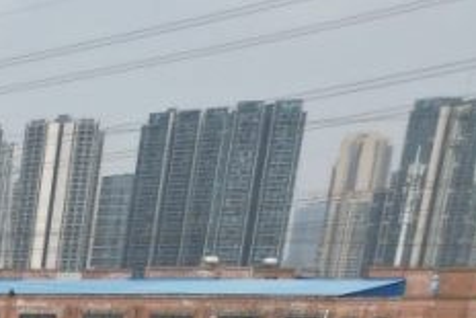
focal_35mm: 110
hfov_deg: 14.5
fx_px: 1455
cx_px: -546
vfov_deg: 10.8
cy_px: 737
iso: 120
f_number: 1.7
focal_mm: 6.72
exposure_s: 1/3200
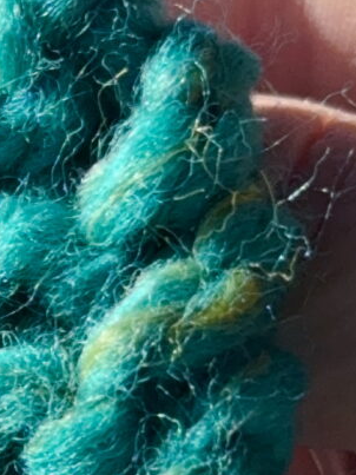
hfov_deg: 4.8
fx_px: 4184
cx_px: -447
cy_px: 609
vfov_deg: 6.4
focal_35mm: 305
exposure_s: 1/2959
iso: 64
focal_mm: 6.76
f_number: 1.78
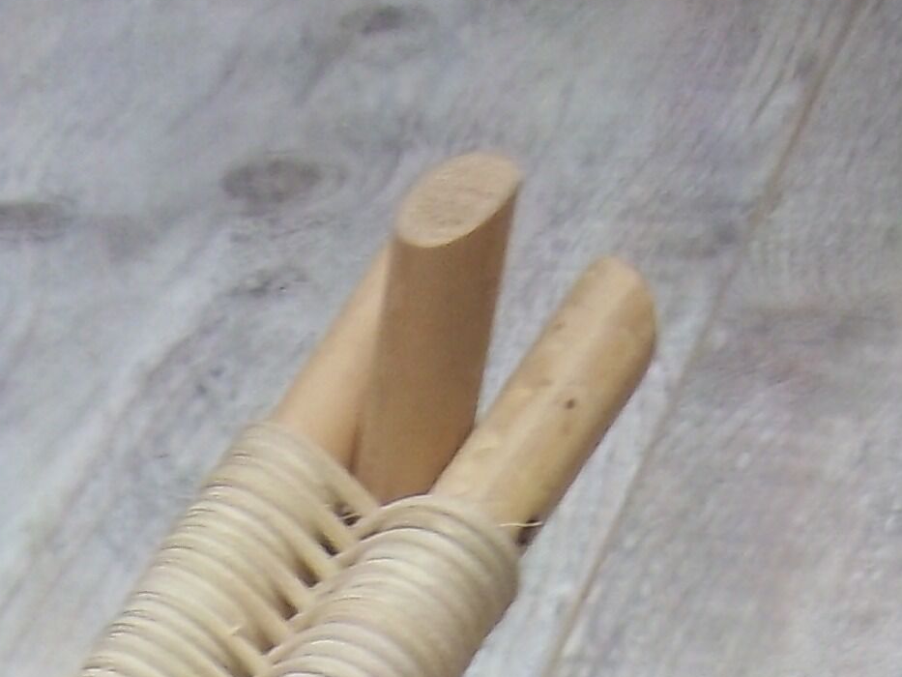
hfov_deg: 16.3
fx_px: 3127
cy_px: 1811
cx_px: 197
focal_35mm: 120
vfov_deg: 10.1
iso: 64
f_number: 3.5
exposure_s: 1/50
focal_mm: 5.1
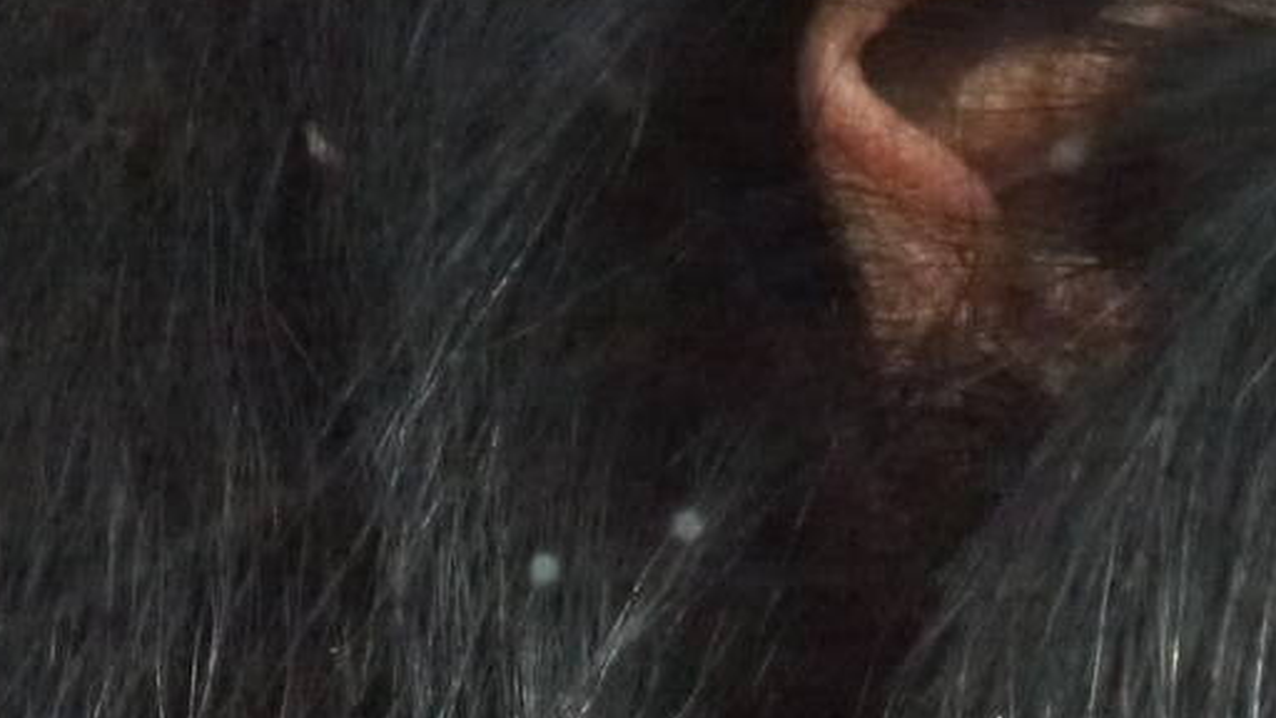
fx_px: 9677
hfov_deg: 7.5
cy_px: 1324
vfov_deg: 4.2
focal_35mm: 286
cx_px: -312
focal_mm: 42
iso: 6400
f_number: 14
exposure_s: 1/1000
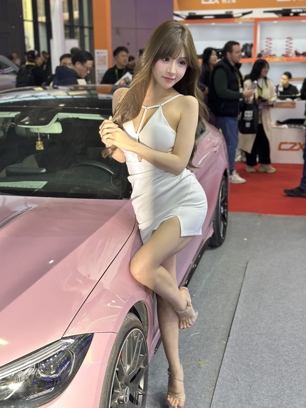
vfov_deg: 39.7
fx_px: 566
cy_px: 204
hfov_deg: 30.3
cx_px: 153
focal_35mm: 48
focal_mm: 6.86
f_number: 1.78
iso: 80
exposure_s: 1/134
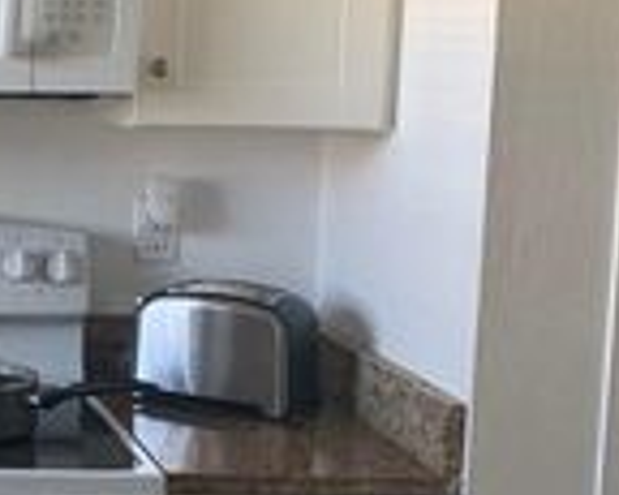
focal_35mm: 88
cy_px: 239
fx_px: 1611
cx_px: -271
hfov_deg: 19.4
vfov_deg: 17.4
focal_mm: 4.25
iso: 125
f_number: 1.8
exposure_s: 1/60
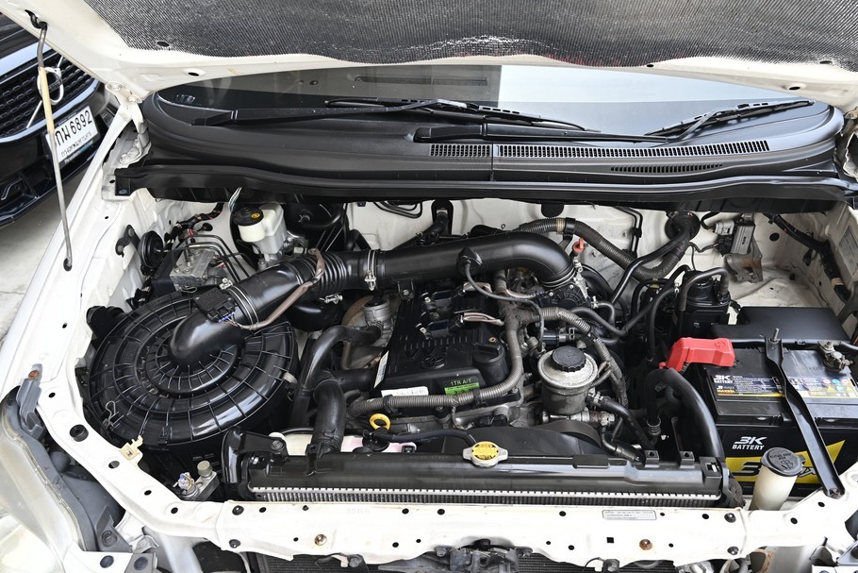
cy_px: 322
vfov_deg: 44.9
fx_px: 691
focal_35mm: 29
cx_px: 487
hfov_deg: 63.4
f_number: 5.6
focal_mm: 24
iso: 200
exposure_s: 1/90
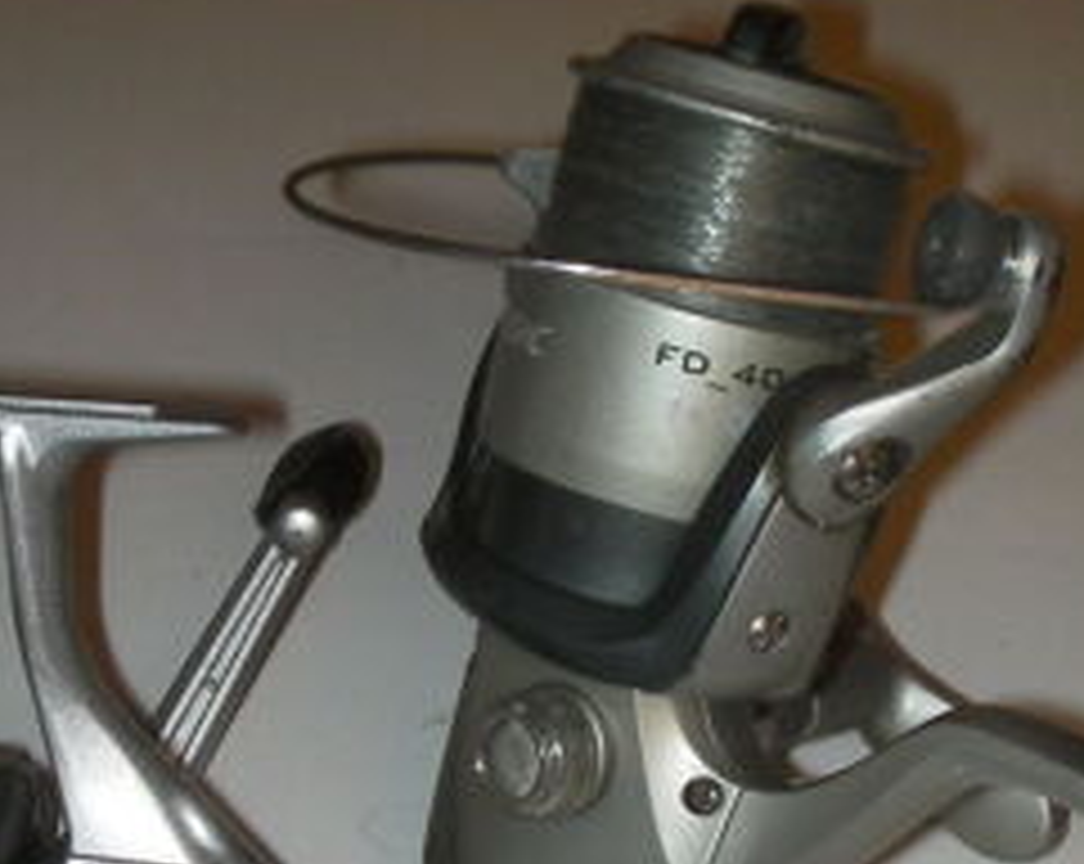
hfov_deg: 25.7
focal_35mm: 74
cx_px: 423
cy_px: 634
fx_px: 2370
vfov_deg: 20.5
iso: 200
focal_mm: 6.3
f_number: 5.6
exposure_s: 1/30
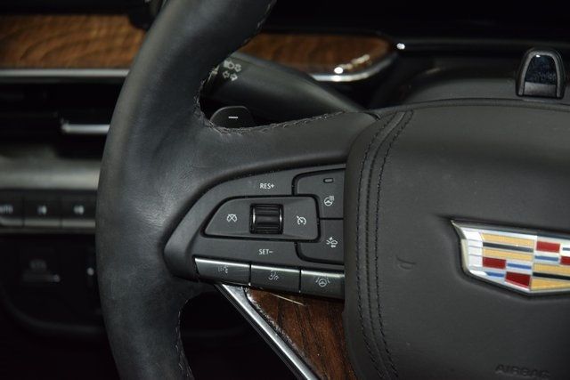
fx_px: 1663
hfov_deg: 19.5
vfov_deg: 13.0
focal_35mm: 105
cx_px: 285
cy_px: 190
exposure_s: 1/25
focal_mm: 70
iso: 1400
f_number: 4.5
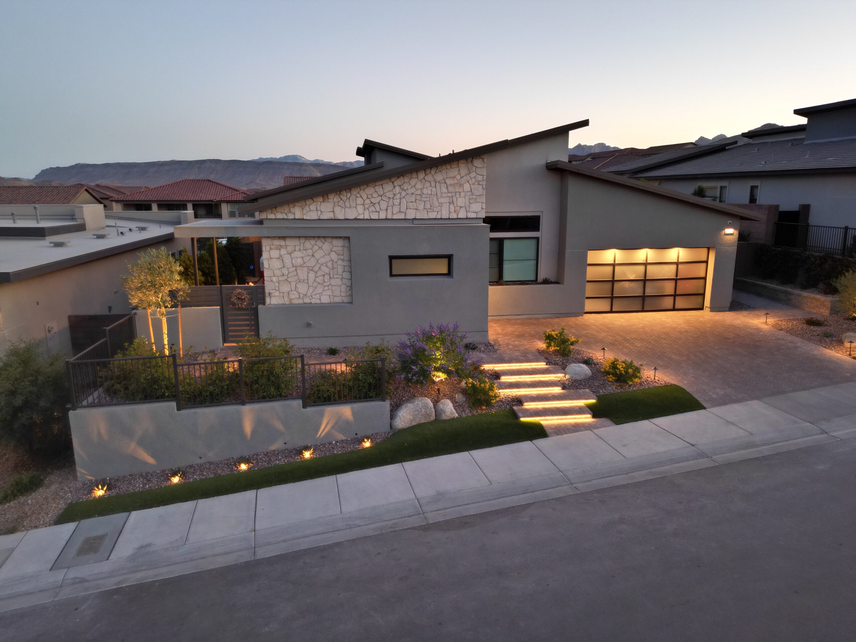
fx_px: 593
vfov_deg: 56.8
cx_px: 428
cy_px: 321
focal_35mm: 24
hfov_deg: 71.6
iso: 180
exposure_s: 1/15
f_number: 1.7
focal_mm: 6.72
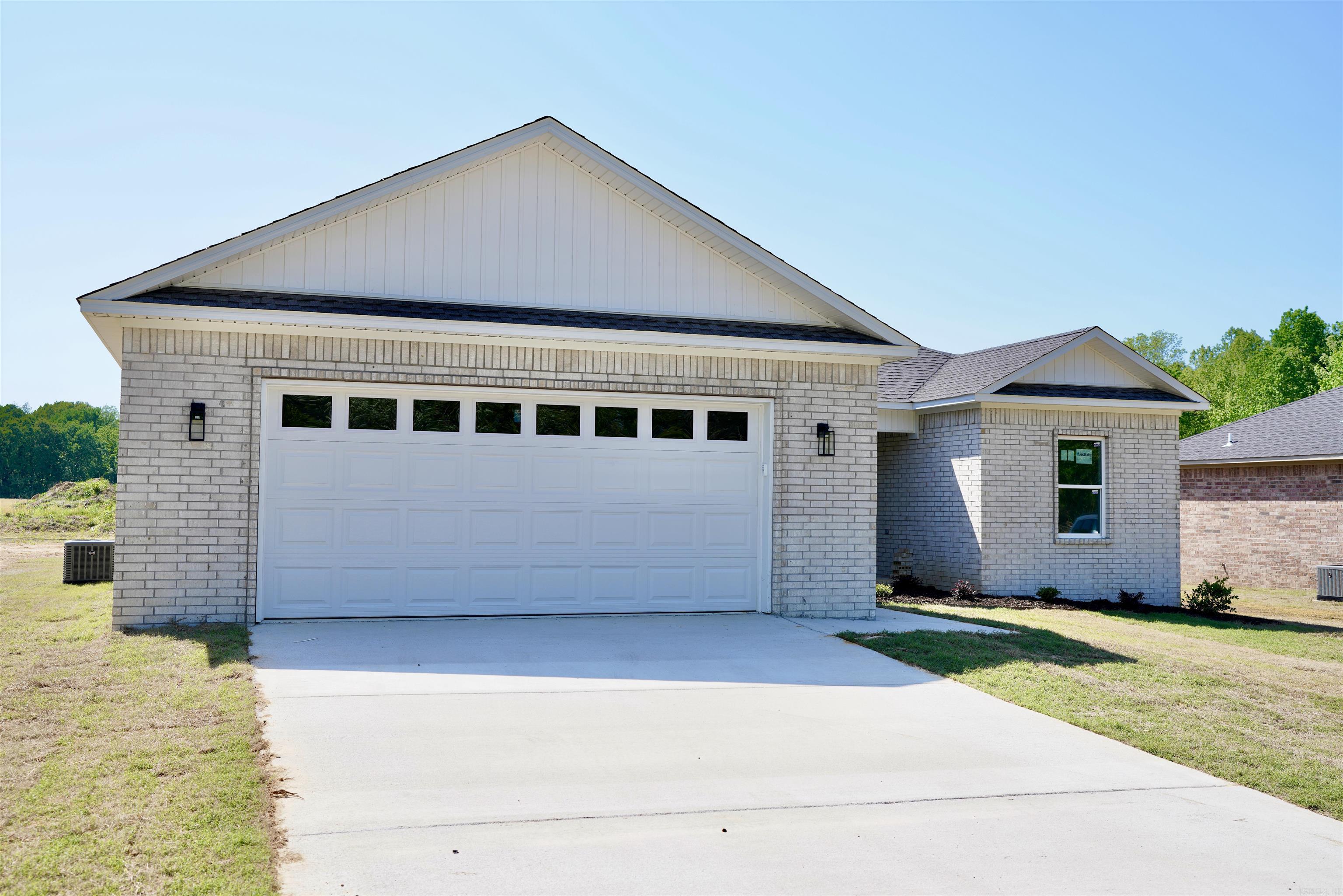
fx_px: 1306
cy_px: 448
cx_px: 672
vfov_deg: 37.9
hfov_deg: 54.4
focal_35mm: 35
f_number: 4.5
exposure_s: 1/500
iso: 100
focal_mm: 35
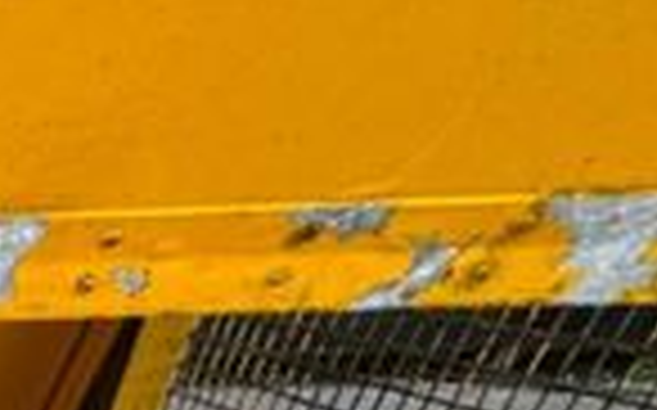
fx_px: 1091
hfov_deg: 18.7
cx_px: -688
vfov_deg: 14.2
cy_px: 991
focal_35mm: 61
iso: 40
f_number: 2.2
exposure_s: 1/219
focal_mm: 2.22
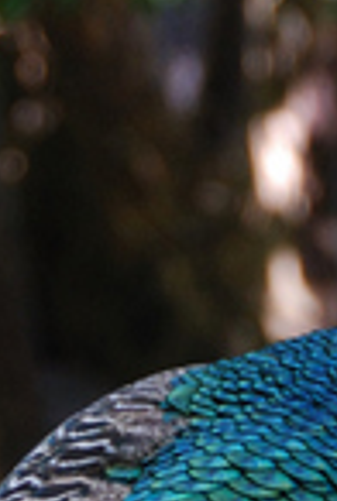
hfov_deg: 2.1
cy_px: -86
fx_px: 9028
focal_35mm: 646
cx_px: 681
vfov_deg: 3.2
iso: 500
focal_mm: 90
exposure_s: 1/30
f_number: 5.3
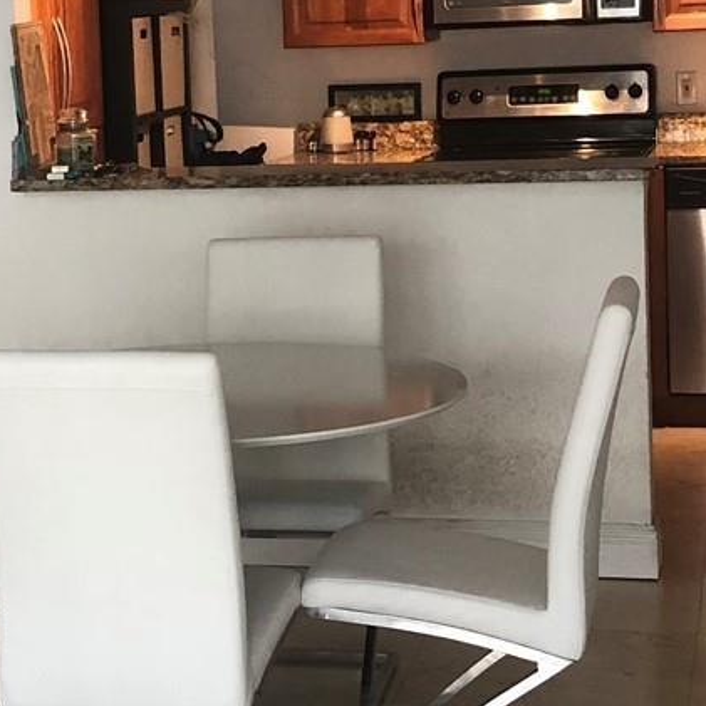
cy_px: 238
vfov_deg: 18.4
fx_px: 2169
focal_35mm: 94
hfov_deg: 18.3
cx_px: 143
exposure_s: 1/15
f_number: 1.8
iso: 40
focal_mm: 4
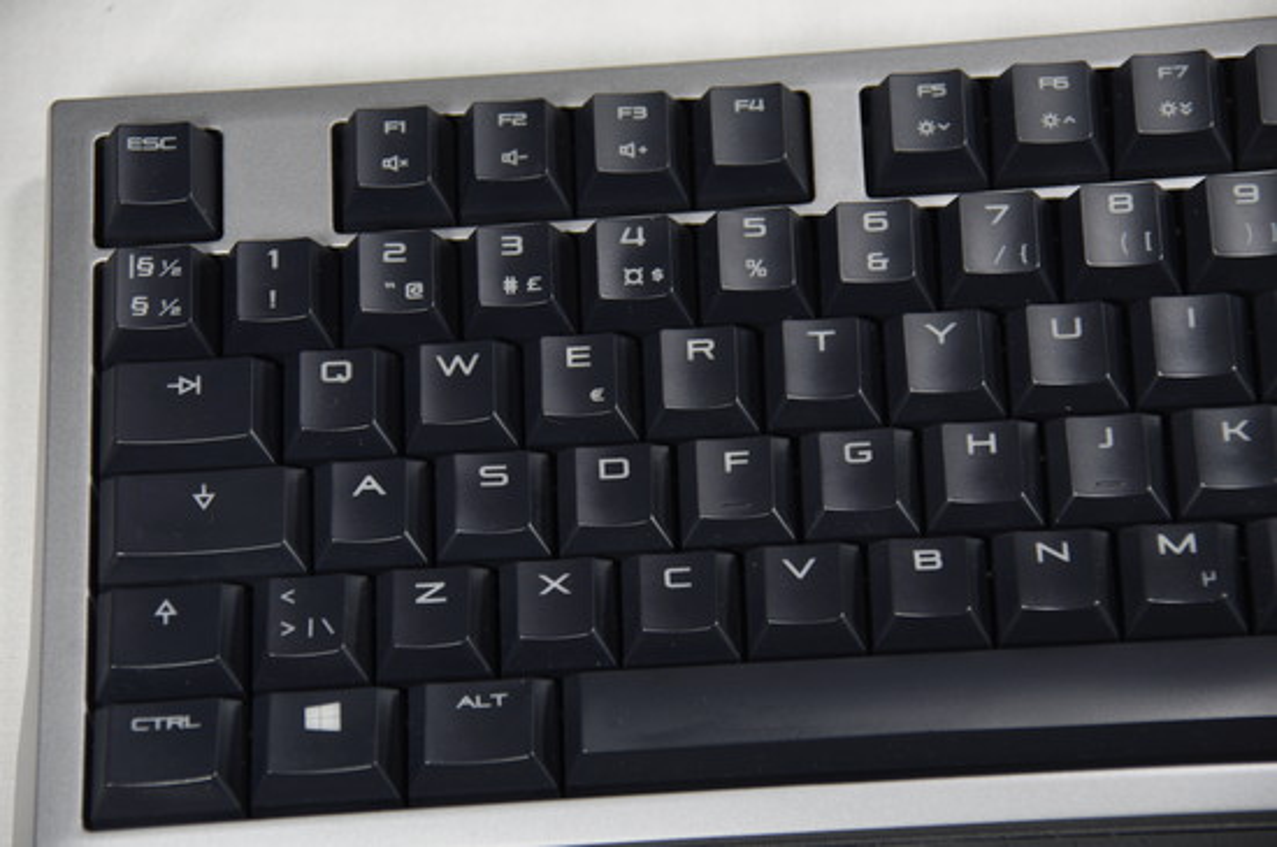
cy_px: 424
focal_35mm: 139
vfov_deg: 9.8
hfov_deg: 14.8
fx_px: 4923
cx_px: 638
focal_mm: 93
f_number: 5.6
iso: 200
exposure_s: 1/30
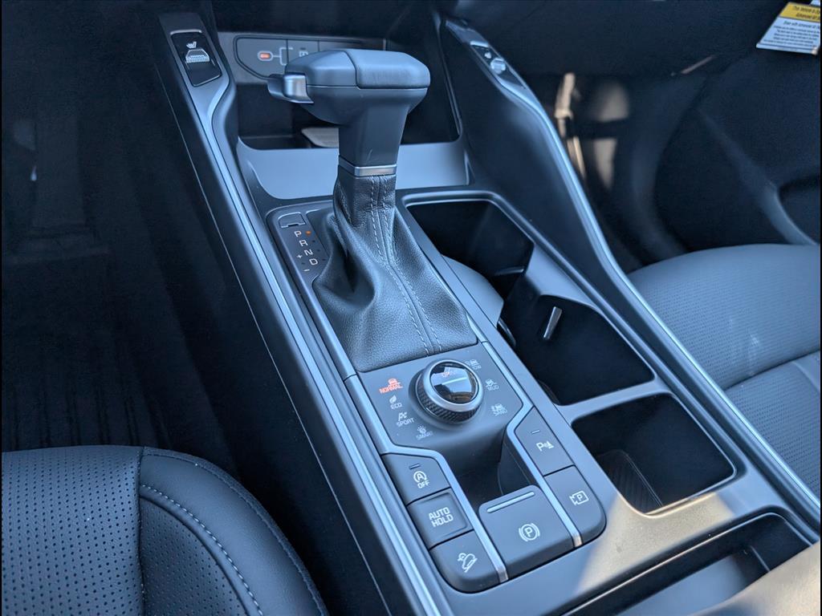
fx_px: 570
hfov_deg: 71.6
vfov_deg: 56.8
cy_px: 308
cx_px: 411
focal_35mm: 24
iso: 46
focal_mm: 6.9
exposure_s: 1/333
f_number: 1.68
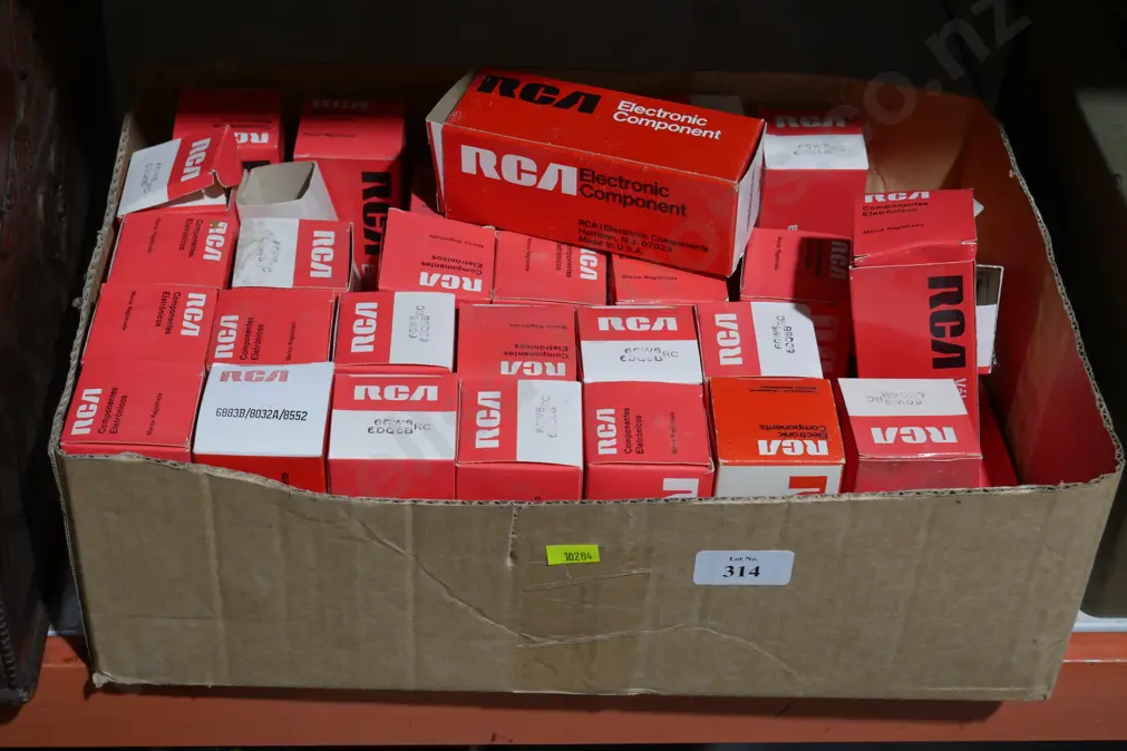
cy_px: 345
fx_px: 1847
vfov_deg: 23.0
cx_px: 560
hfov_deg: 33.9
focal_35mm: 59
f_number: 5.3
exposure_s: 1/60
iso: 500
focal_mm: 28
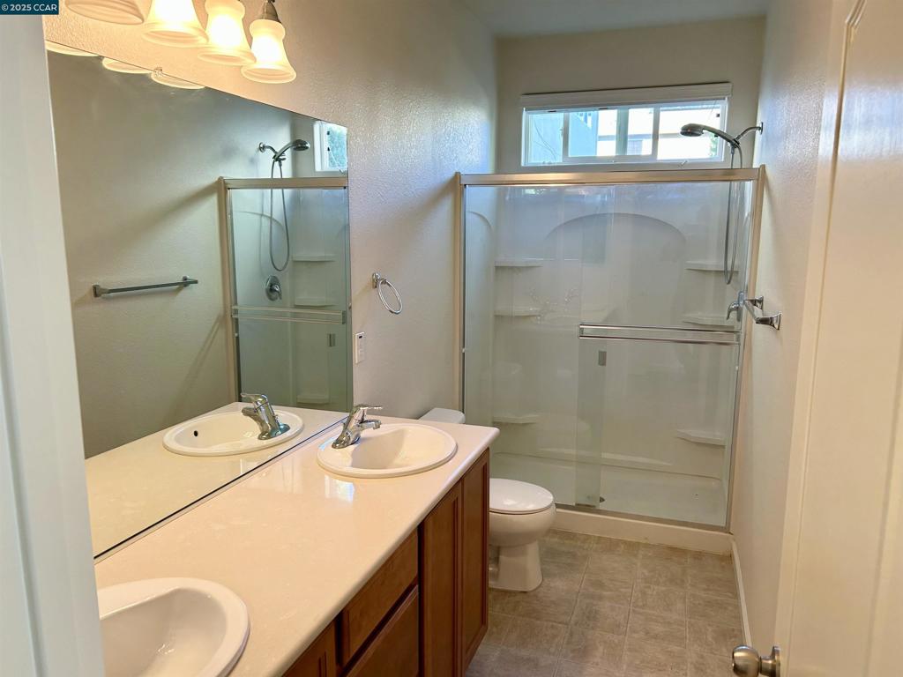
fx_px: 678
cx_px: 452
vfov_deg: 53.1
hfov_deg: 67.3
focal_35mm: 26
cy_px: 338
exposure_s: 1/60
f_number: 1.5
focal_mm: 5.7
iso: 80
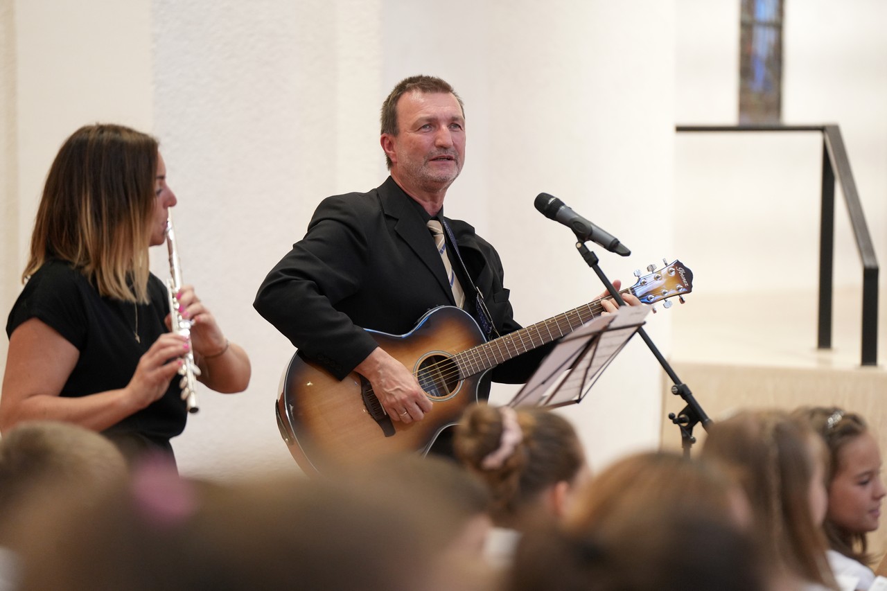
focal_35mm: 140
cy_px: 296
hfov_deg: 14.7
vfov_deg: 9.8
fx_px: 3449
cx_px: 444
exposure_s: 1/250
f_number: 2.8
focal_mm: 140
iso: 3200
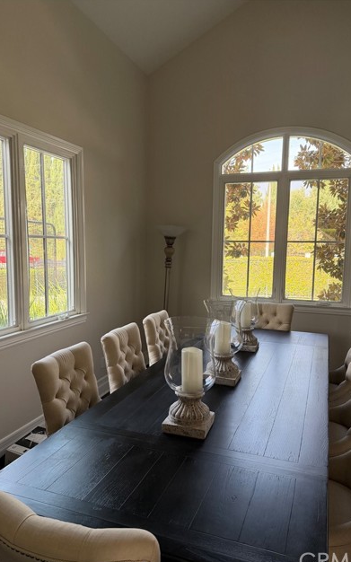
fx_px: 398
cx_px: 183
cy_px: 286
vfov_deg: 70.4
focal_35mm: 26
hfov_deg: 47.6
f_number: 1.78
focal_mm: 6.76
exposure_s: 1/198
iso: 160
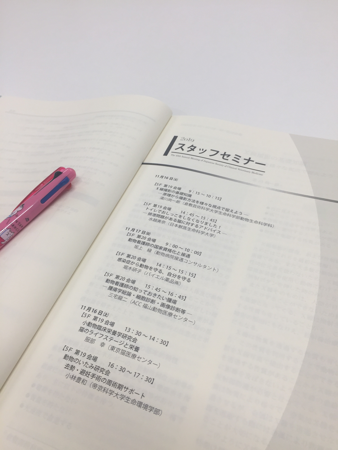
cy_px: 225
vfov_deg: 61.7
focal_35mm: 29
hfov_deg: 48.2
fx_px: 378
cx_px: 169
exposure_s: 1/60
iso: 32
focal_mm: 4.15
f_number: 2.2
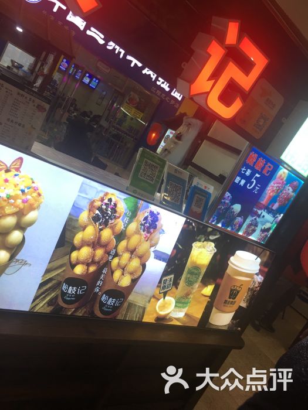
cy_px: 205
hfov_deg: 48.2
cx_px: 154
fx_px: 344
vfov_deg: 61.7
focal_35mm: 29
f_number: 2.2
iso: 25
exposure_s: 1/33
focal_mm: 4.15
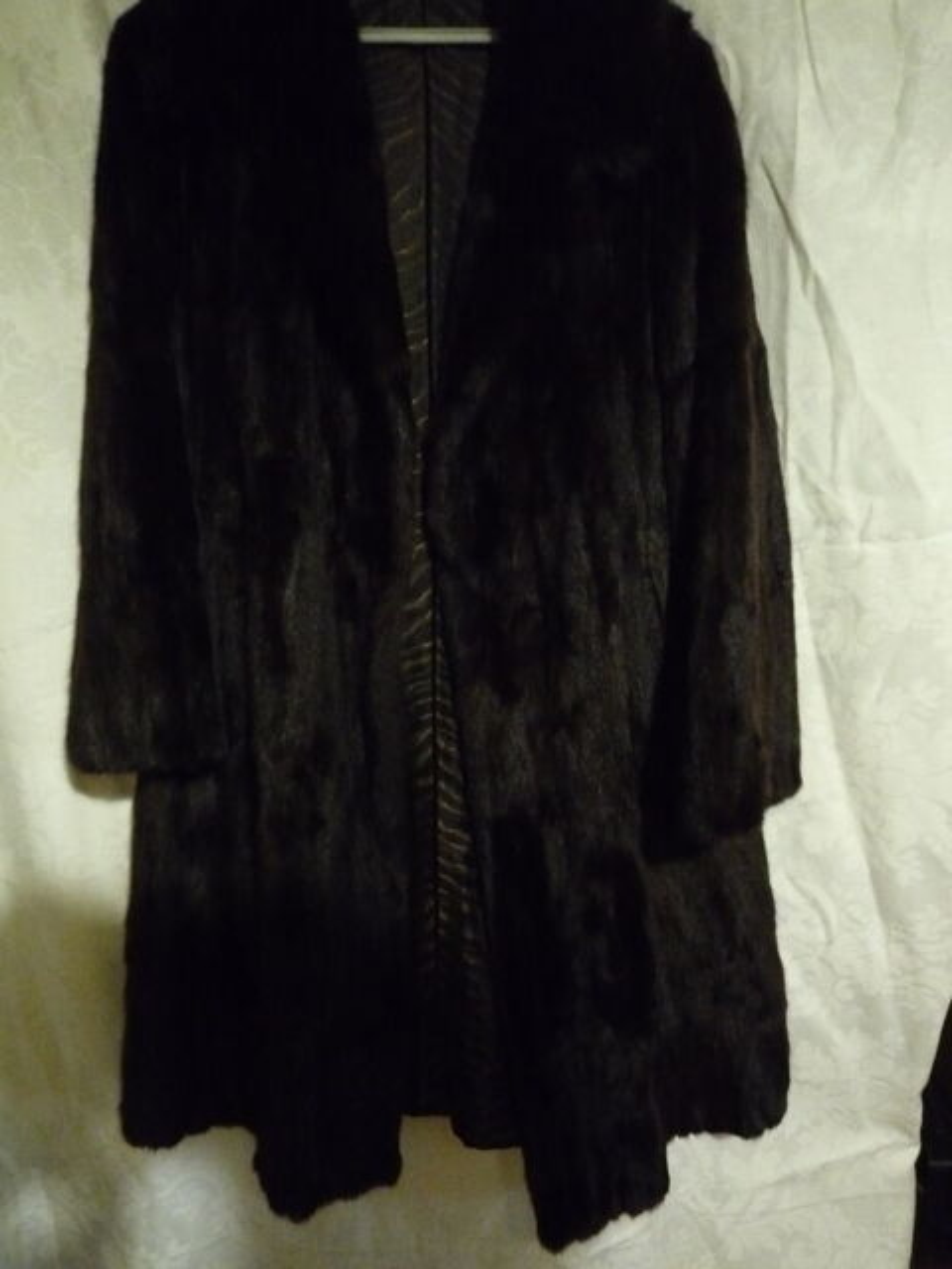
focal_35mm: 25
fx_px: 917
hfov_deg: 54.9
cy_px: 634
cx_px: 476
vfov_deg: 69.4
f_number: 2.8
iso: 800
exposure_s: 1/8
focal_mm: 4.4
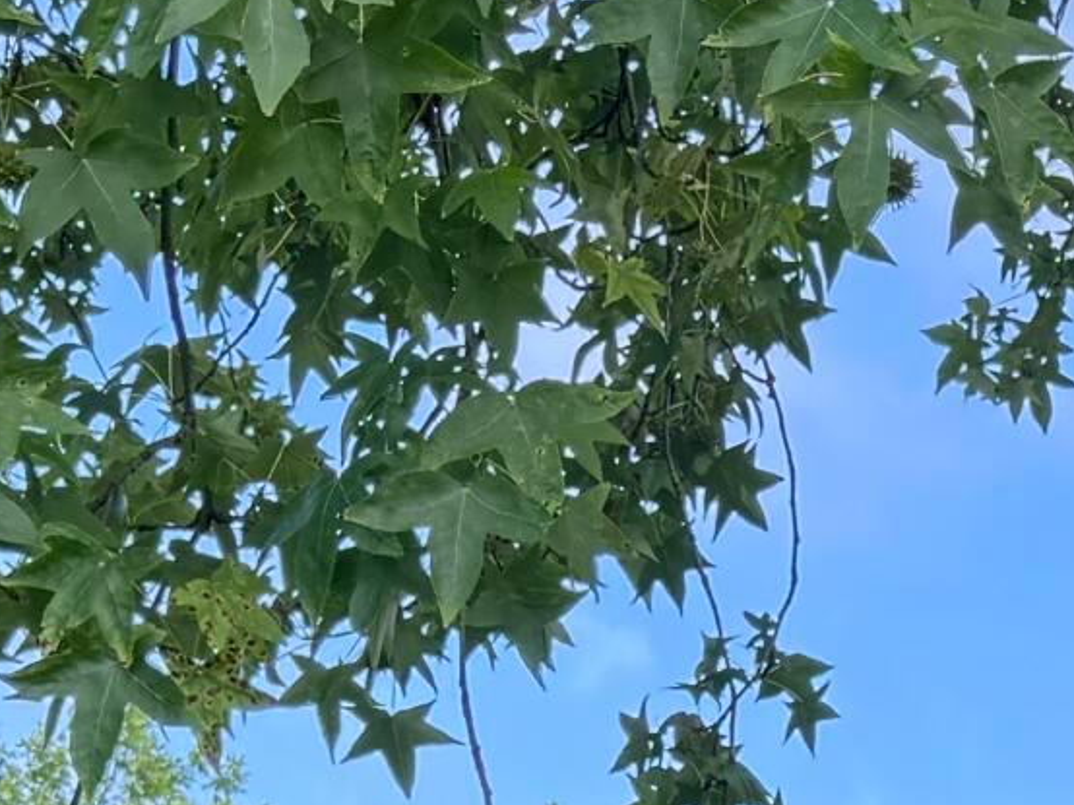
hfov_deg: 14.6
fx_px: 4032
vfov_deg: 10.0
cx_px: 1326
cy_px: 1938
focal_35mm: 130
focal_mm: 6.76
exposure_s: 1/227
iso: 80
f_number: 1.78
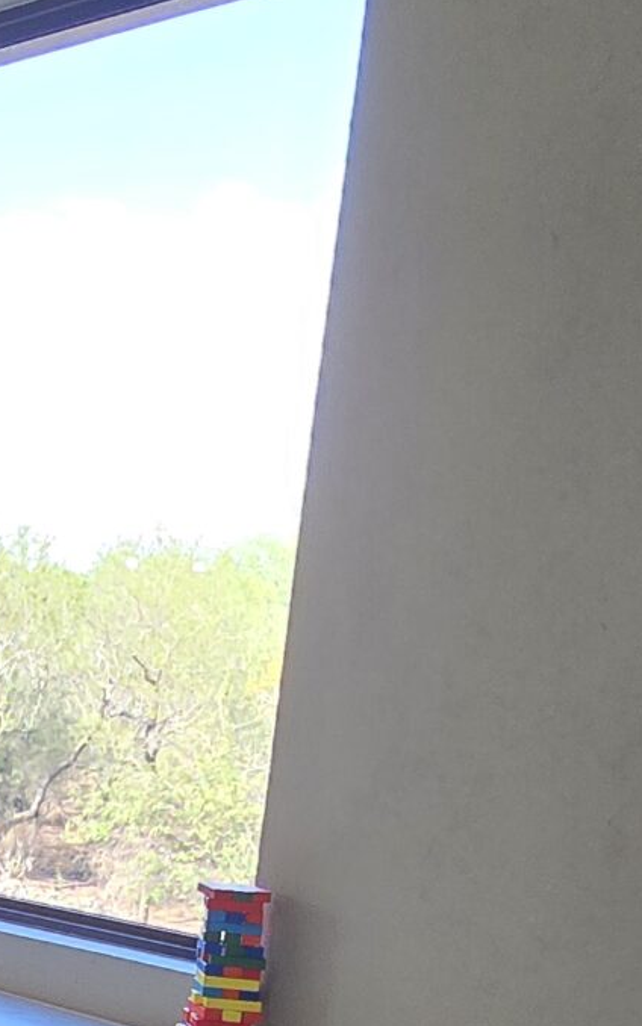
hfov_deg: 23.7
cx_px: -20
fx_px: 1455
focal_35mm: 52
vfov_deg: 36.0
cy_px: 959
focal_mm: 2.2
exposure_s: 1/50
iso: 320
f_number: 2.2
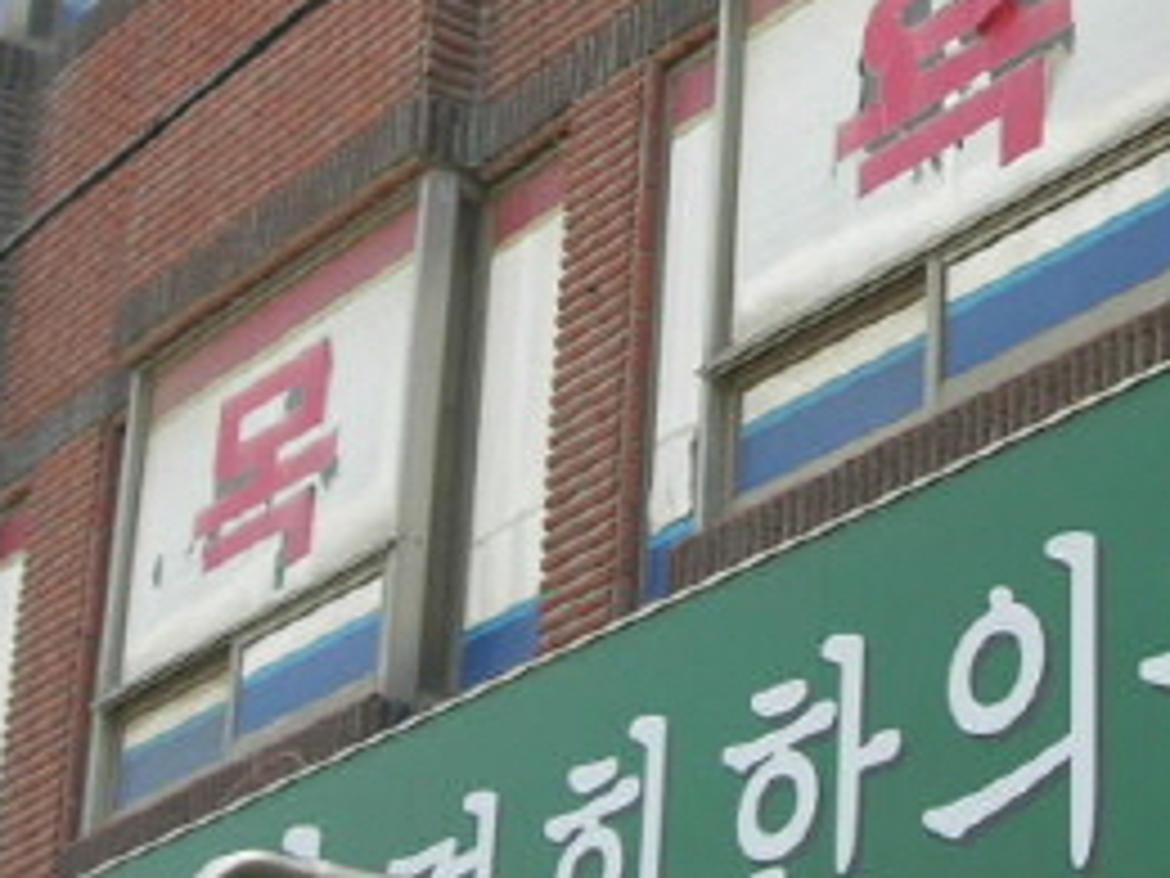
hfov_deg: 16.6
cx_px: 1089
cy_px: 329
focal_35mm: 117
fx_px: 3955
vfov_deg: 12.7
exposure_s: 1/160
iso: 64
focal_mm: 7.8
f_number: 4.8
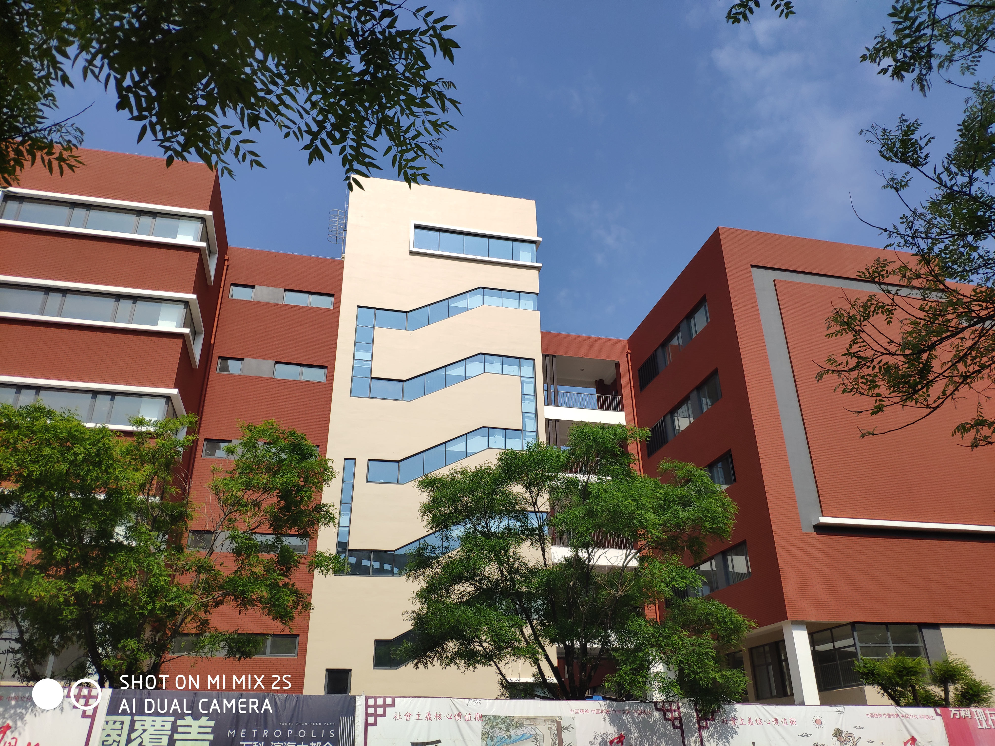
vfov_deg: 63.4
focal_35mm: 21
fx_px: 604
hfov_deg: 79.0
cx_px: 498
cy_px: 373
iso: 100
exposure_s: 1/2668
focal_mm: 4.22
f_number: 1.8
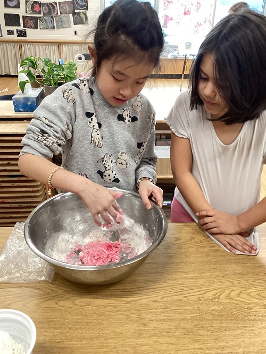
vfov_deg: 58.3
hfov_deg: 45.5
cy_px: 177
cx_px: 133
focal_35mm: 31
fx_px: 317
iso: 160
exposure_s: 1/60
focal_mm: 3.3
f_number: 2.4
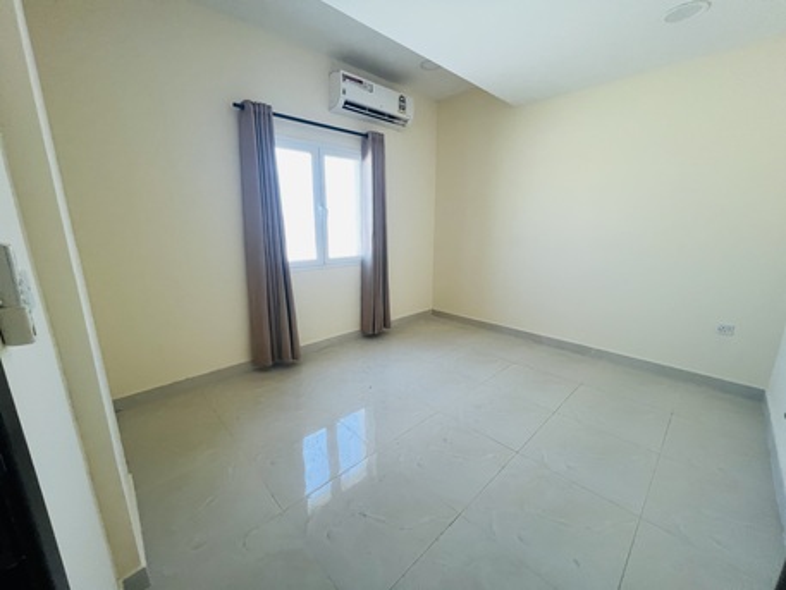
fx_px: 295
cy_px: 295
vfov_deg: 89.9
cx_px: 393
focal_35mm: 13
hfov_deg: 106.2
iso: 200
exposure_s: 1/99
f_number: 1.8
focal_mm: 1.57
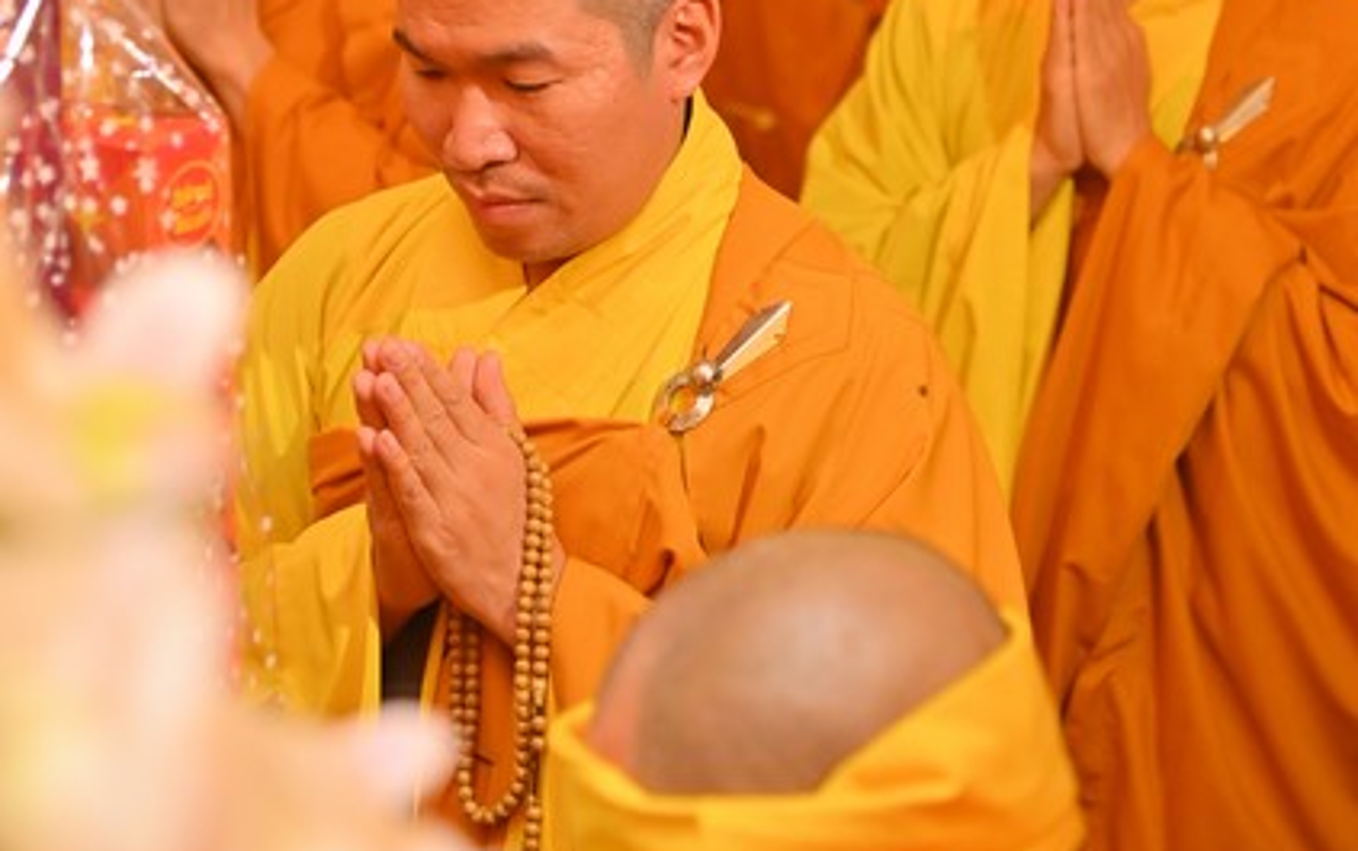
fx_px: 4926
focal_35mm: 133
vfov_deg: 9.8
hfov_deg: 15.7
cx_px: 666
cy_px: 42
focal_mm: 85
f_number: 4.5
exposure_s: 1/125
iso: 1250
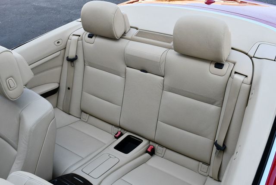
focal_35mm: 36
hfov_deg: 53.1
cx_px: 138
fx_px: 276
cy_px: 92
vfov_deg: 36.9
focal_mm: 18
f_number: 6.3
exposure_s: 1/250
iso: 200
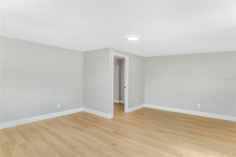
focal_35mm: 18
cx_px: 118
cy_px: 78
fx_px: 118
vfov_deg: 67.3
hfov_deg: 90.0
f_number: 3.2
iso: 100
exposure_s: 1/100
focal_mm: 12
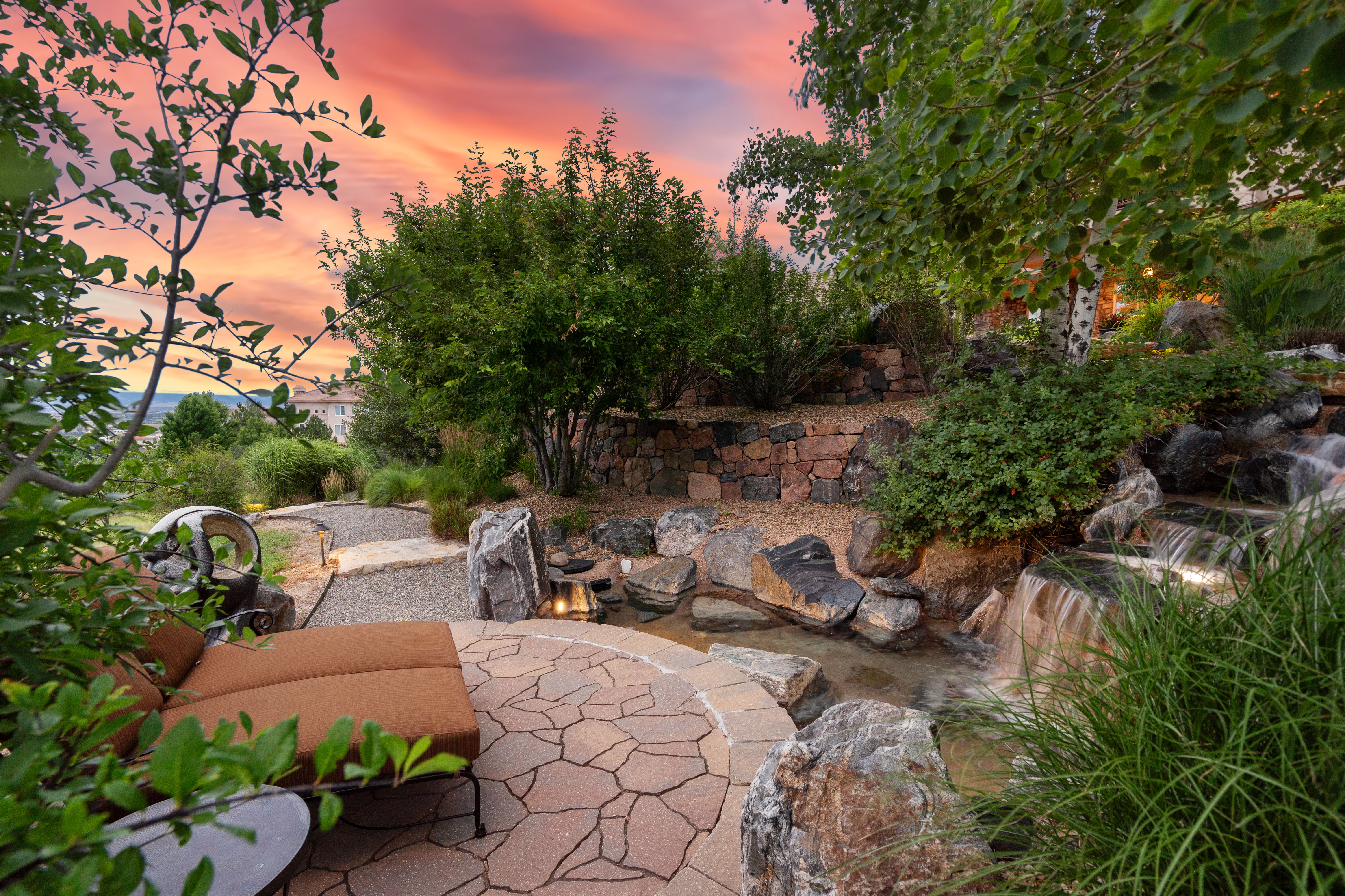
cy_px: 448
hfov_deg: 96.7
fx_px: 598
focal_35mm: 16
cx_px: 672
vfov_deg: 73.7
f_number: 6.7
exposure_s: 1/8
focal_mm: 16
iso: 200
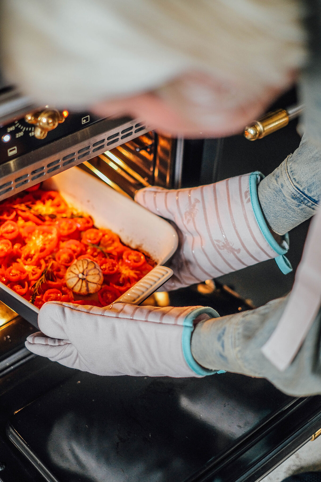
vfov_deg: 37.5
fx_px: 709
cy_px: 241
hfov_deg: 25.5
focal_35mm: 53
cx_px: 160
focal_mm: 35
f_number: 1.8
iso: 1250
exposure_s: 1/125
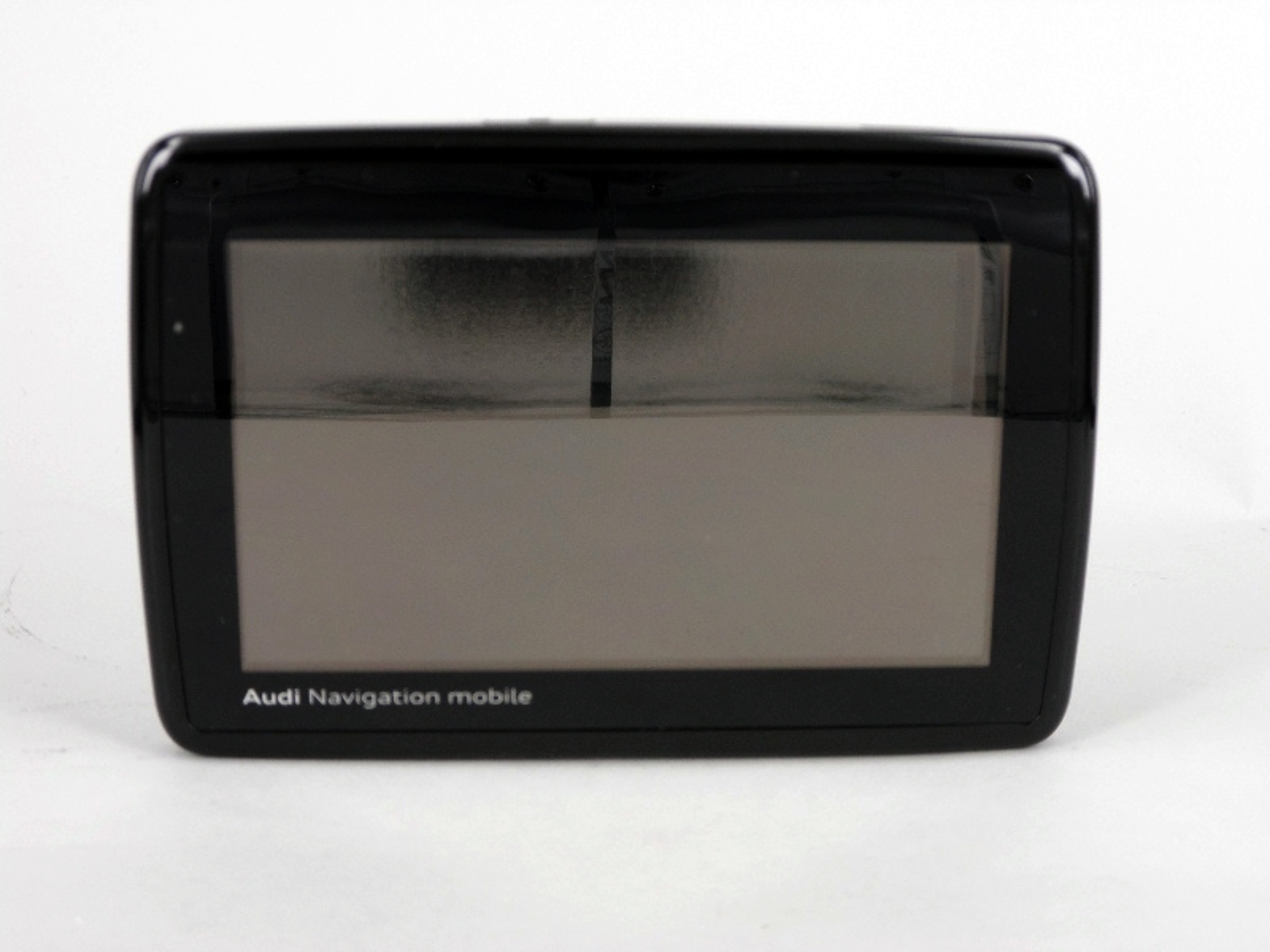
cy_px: 476
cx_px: 635
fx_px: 1981
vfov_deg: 27.0
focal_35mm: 54
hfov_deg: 35.5
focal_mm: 9.8
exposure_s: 1/45
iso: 80
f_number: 4.1
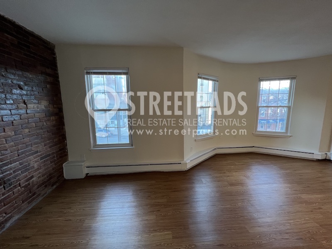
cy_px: 124
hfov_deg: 106.2
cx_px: 166
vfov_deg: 89.9
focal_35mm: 13
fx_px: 125
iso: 160
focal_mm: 1.57
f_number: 1.8
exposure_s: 1/60
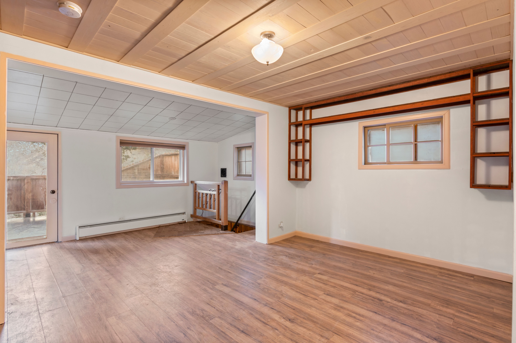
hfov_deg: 93.3
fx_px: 243
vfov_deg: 70.4
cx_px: 258
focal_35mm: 17
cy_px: 172
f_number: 8
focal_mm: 17
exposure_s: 1/1.67
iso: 400
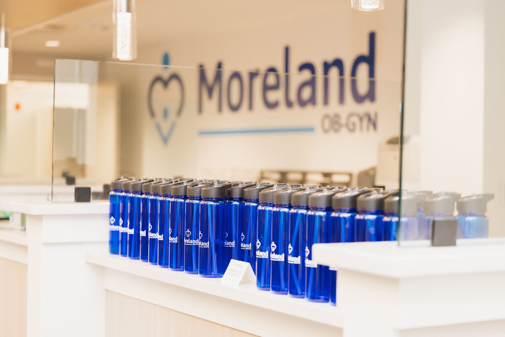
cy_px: 168
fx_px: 982
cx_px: 252
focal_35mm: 70
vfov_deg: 19.5
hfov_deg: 28.8
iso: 640
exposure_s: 1/200
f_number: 2.8
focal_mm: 70
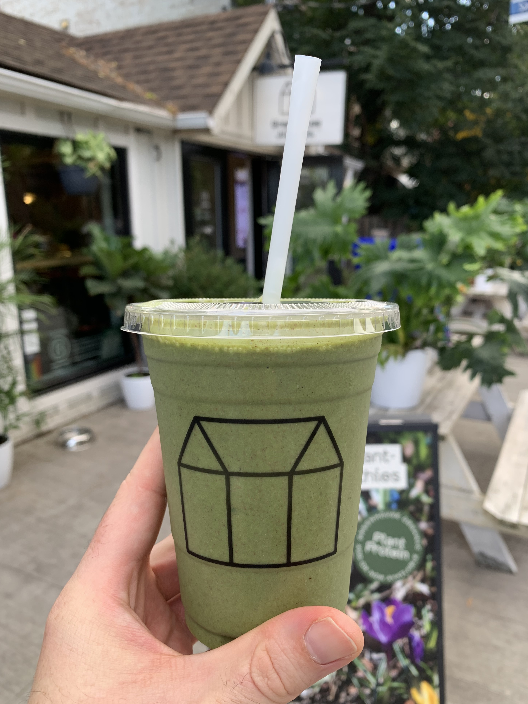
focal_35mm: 27
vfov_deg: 65.3
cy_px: 353
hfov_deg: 51.3
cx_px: 269
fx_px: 549
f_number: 1.8
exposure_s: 1/123
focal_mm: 4.25
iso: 25
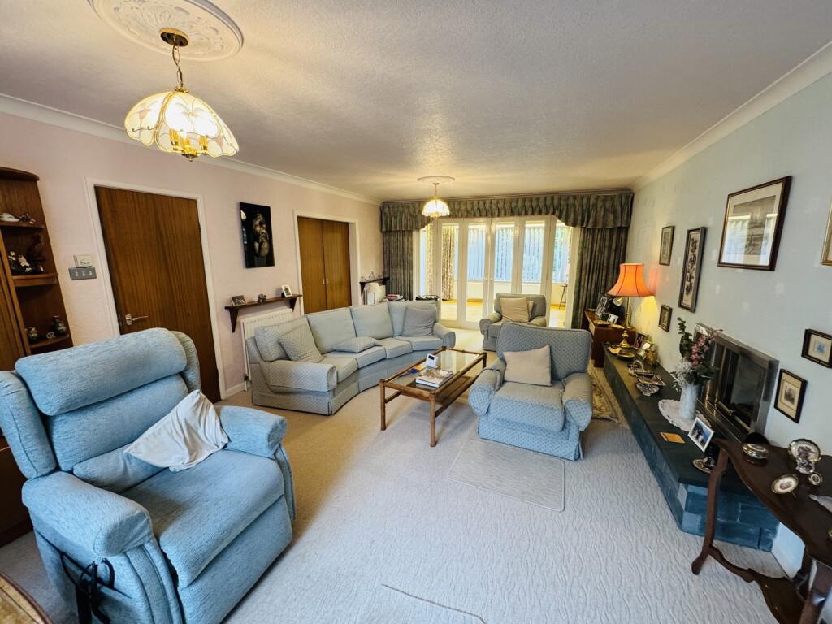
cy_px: 312
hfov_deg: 102.1
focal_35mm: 14
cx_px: 416
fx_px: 336
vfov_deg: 85.7
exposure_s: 1/50
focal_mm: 2.22
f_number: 2.2
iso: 200
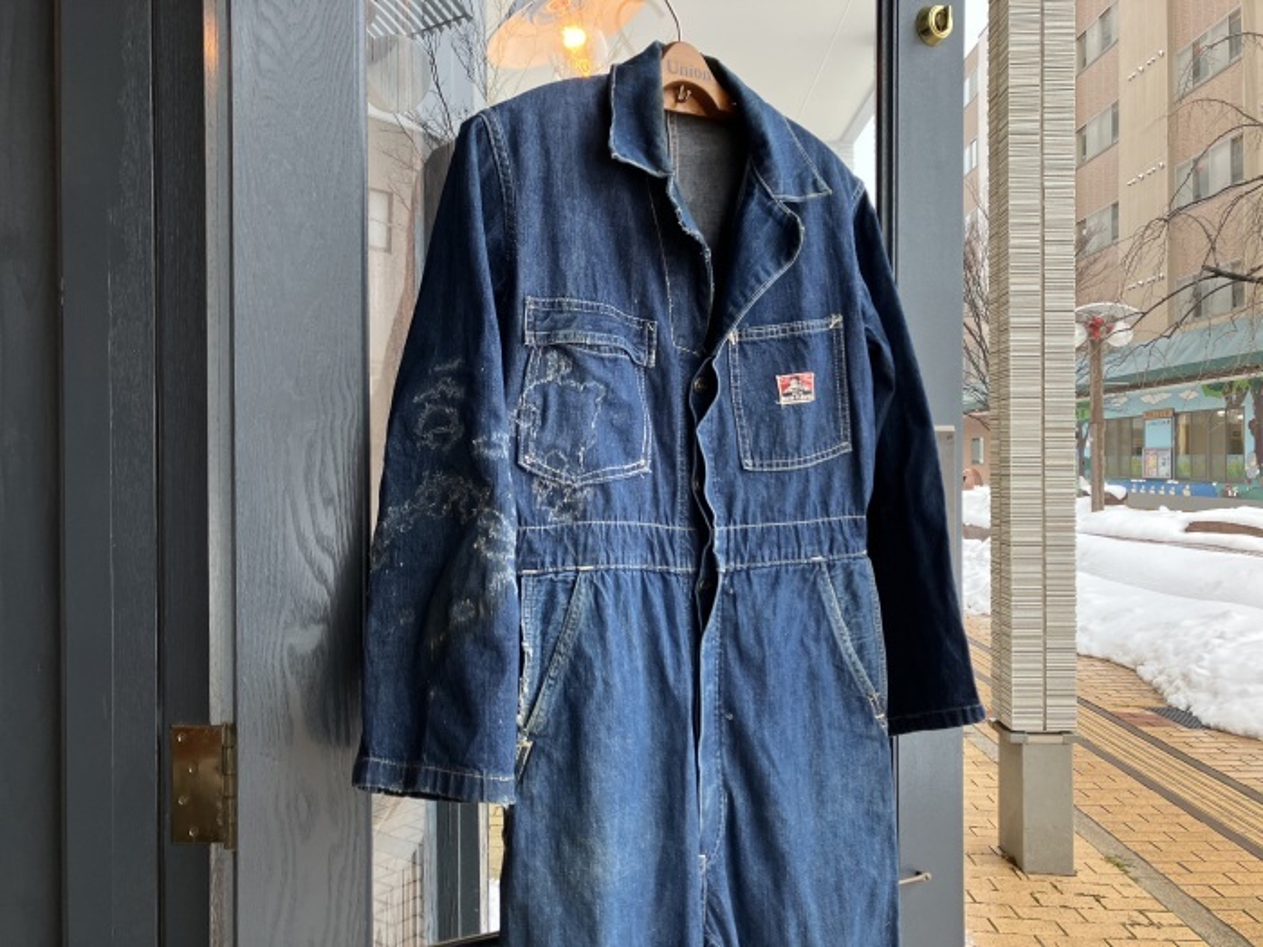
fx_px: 1022
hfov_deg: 63.4
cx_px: 632
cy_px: 474
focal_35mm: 28
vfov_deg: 49.7
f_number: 1.8
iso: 32
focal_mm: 3.99
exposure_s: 1/100
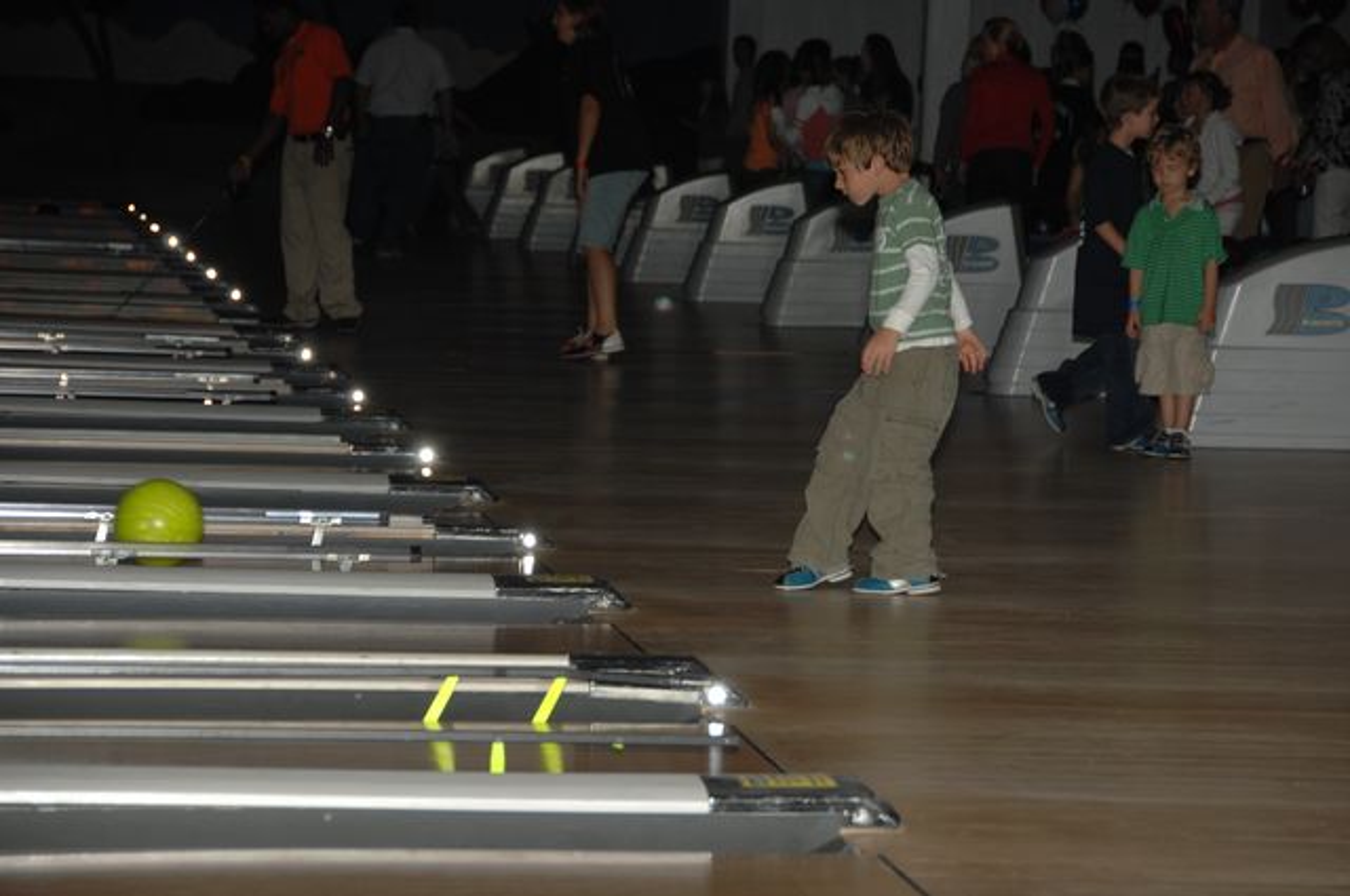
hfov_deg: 14.4
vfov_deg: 9.6
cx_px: 675
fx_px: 5337
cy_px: 448
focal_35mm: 142
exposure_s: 1/125
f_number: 5.3
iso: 200
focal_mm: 95
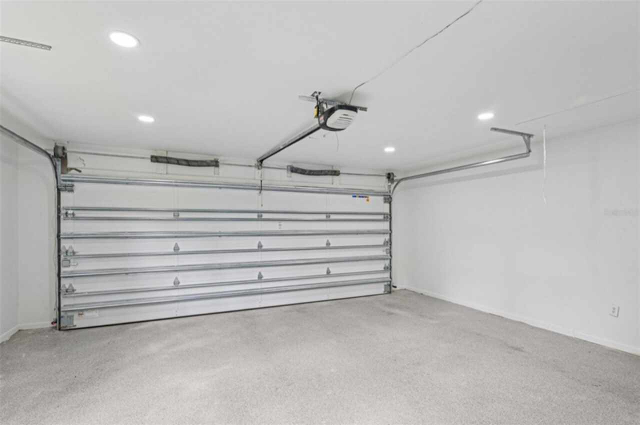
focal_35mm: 18
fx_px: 311
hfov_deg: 91.7
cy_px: 212
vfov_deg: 68.7
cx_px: 320
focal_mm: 17.5
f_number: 8
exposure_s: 1/25
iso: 400
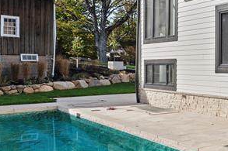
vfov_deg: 26.2
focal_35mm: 51
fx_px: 326
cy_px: 63
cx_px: 334
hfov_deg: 27.7
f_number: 8
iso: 200
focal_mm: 14.7
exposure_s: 1/60
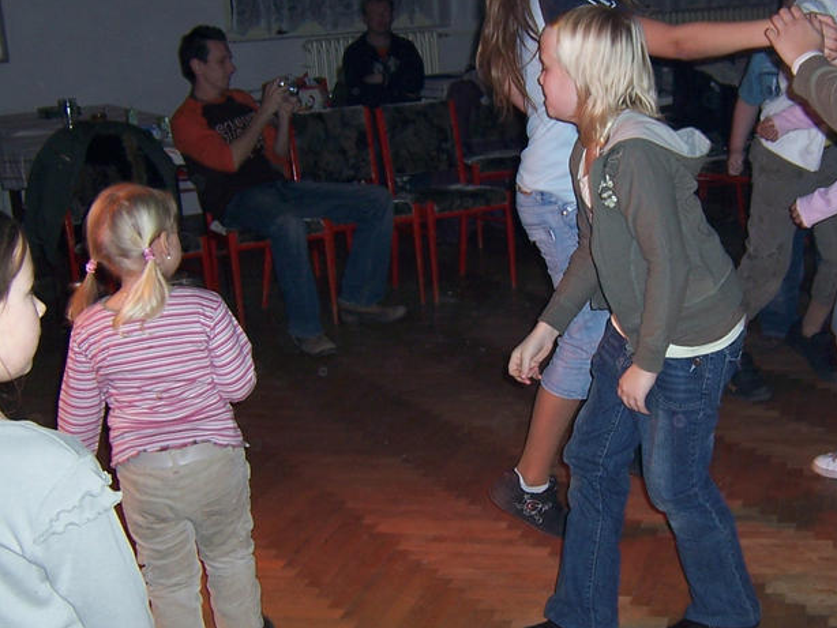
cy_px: 379
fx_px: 1330
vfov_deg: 26.5
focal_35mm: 55
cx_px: 556
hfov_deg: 34.6
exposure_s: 1/60
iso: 80
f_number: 2.8
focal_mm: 5.5
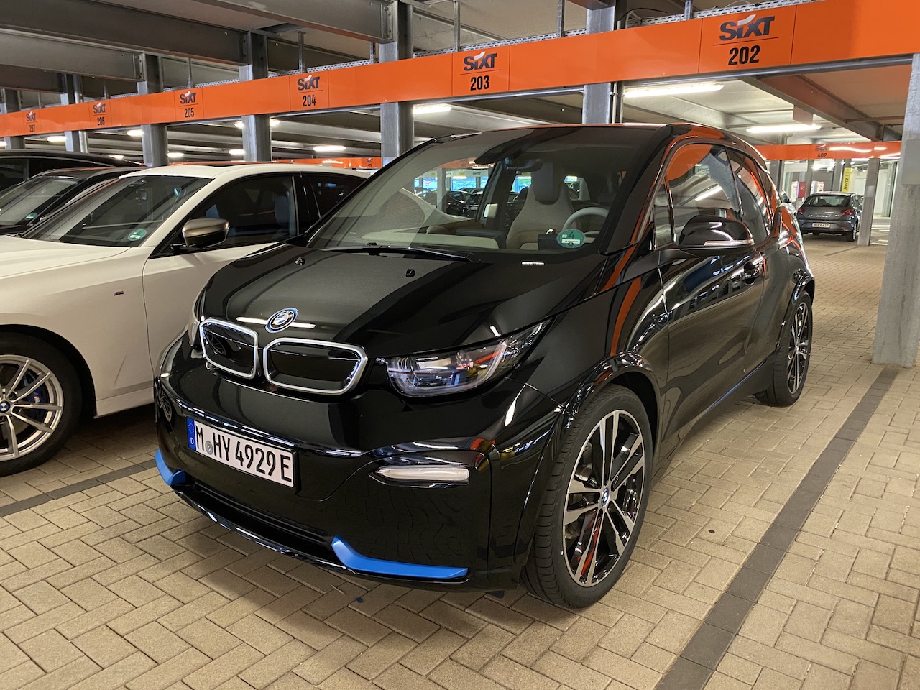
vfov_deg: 53.1
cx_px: 460
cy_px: 345
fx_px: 691
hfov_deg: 67.3
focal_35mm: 26
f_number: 1.8
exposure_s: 1/33
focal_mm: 4.25
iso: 640
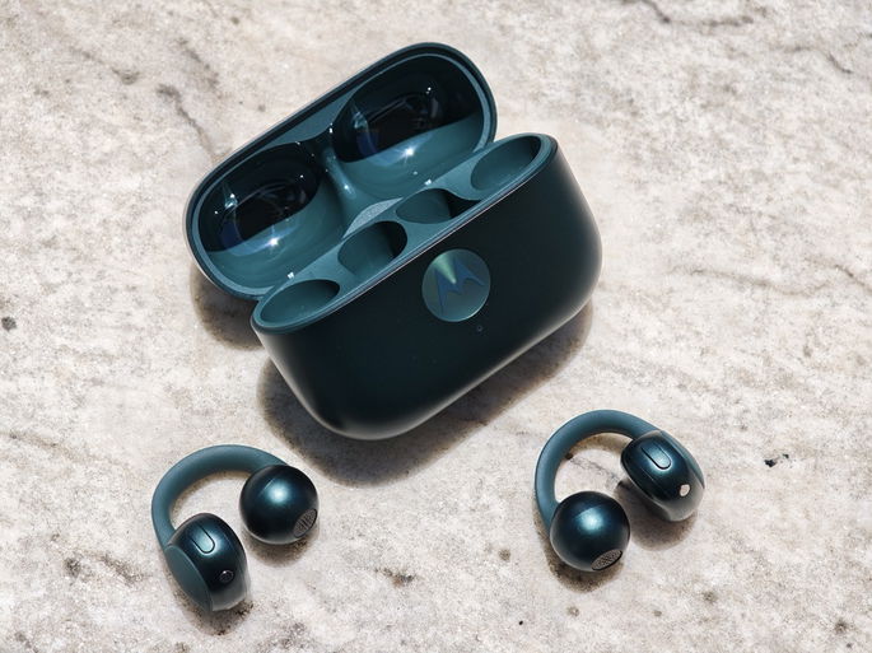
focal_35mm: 70
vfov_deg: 21.0
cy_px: 326
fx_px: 1762
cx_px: 436
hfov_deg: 27.8
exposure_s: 1/3217
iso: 50
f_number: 1.8
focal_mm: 11.5
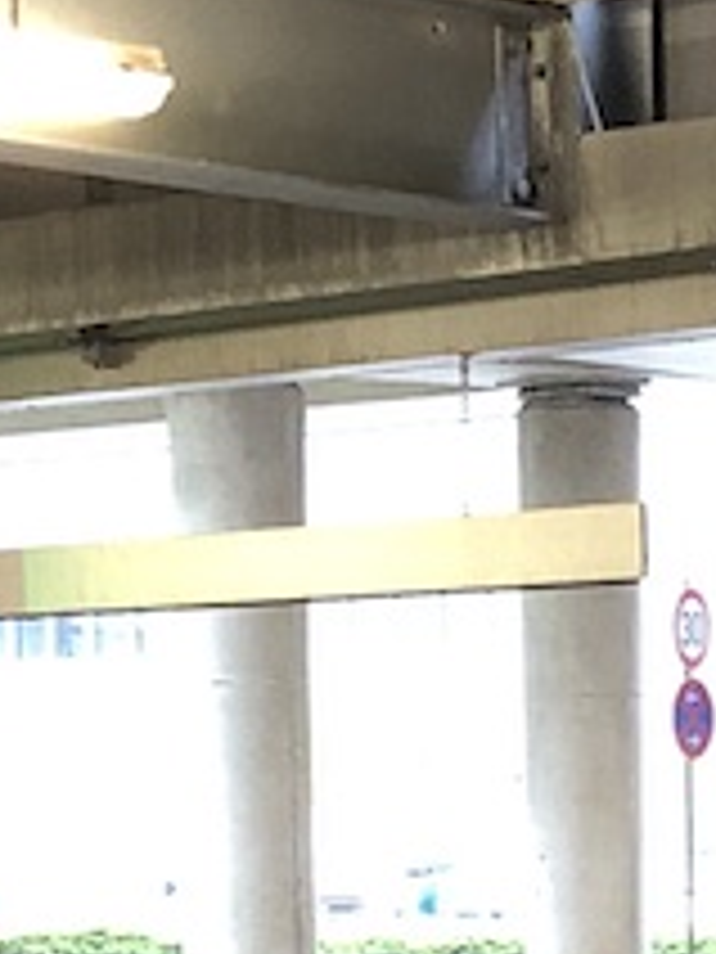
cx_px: 743
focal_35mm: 169
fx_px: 4661
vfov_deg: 11.1
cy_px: 1526
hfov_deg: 8.7
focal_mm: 4
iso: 100
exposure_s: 1/13
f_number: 1.8
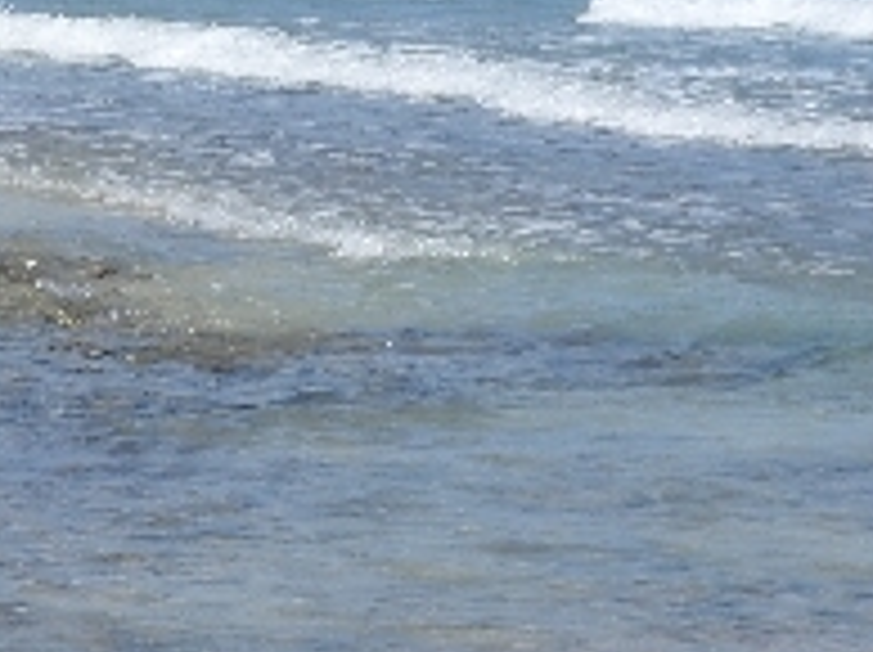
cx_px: -526
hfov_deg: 8.5
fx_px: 5718
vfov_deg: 6.5
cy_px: 103
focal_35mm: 227
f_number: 4
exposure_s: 1/1250
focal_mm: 9.9
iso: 100
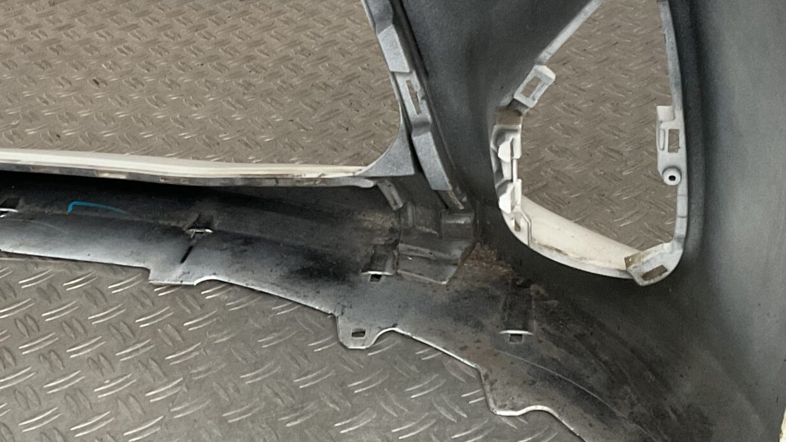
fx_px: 1376
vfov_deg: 18.2
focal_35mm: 66
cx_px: 286
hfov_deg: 31.7
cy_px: 118
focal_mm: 3
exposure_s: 1/60
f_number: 1.8
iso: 250
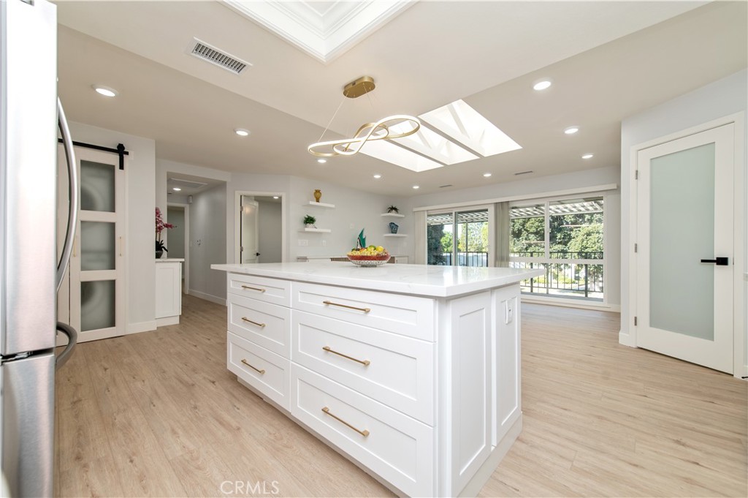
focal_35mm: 14
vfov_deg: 81.1
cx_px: 374
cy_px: 249
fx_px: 291
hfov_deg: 104.3
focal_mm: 14
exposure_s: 1/100
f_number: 5
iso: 200
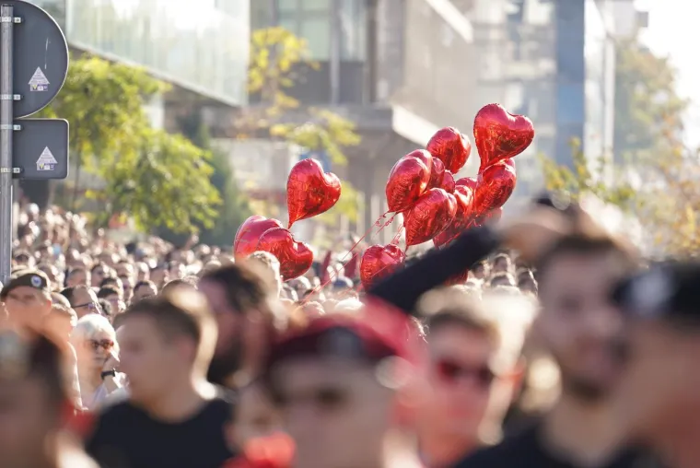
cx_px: 350
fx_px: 5838
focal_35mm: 300
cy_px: 234
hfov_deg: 6.9
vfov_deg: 4.6
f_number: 2.8
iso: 250
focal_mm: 200
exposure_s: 1/1000
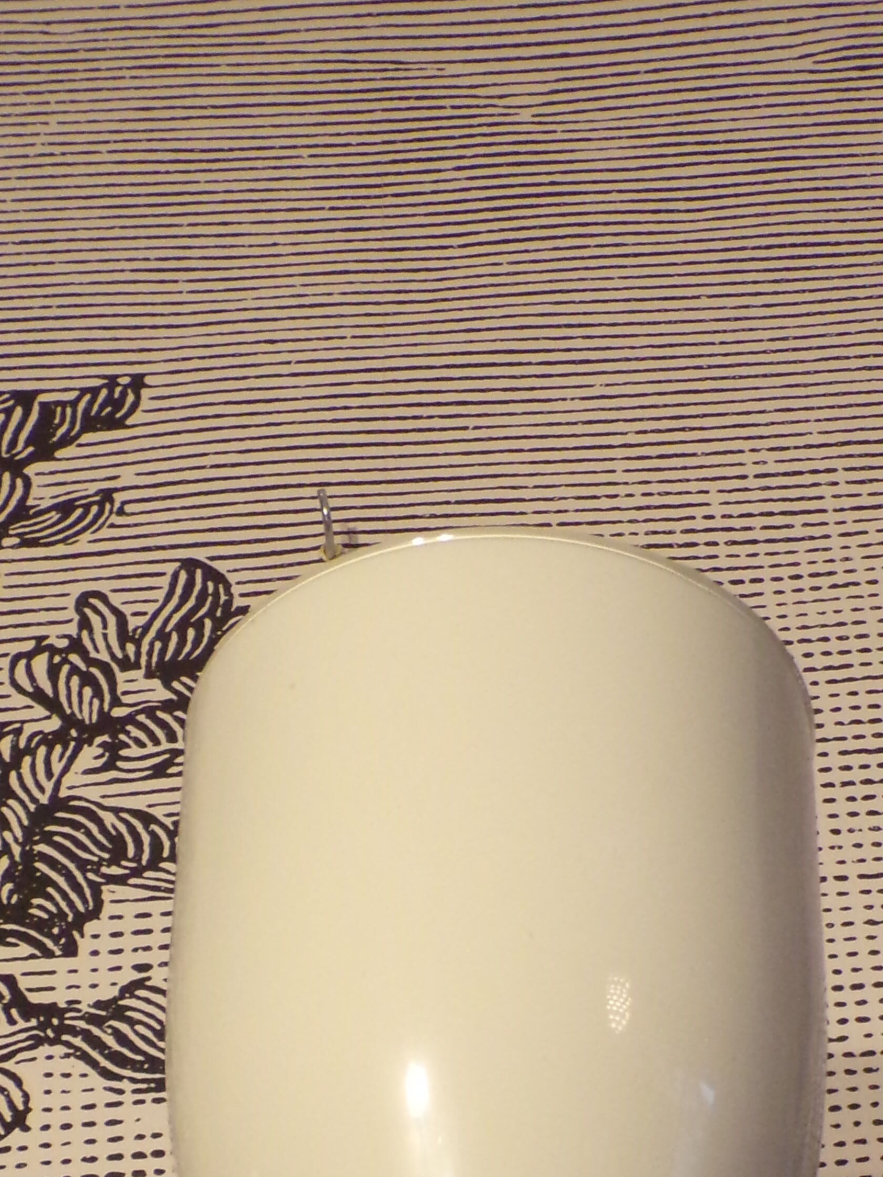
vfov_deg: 22.1
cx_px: 537
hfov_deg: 17.2
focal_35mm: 86
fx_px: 2924
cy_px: 1103
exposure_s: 1/17
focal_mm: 7.6
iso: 422
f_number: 3.4
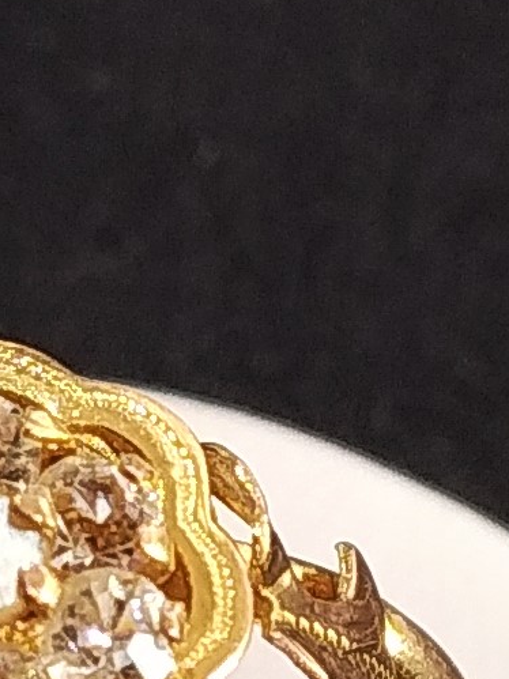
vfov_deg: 20.7
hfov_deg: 15.7
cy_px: 660
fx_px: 1804
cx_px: -37
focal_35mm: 92
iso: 100
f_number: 2.2
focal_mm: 3.82
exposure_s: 1/33
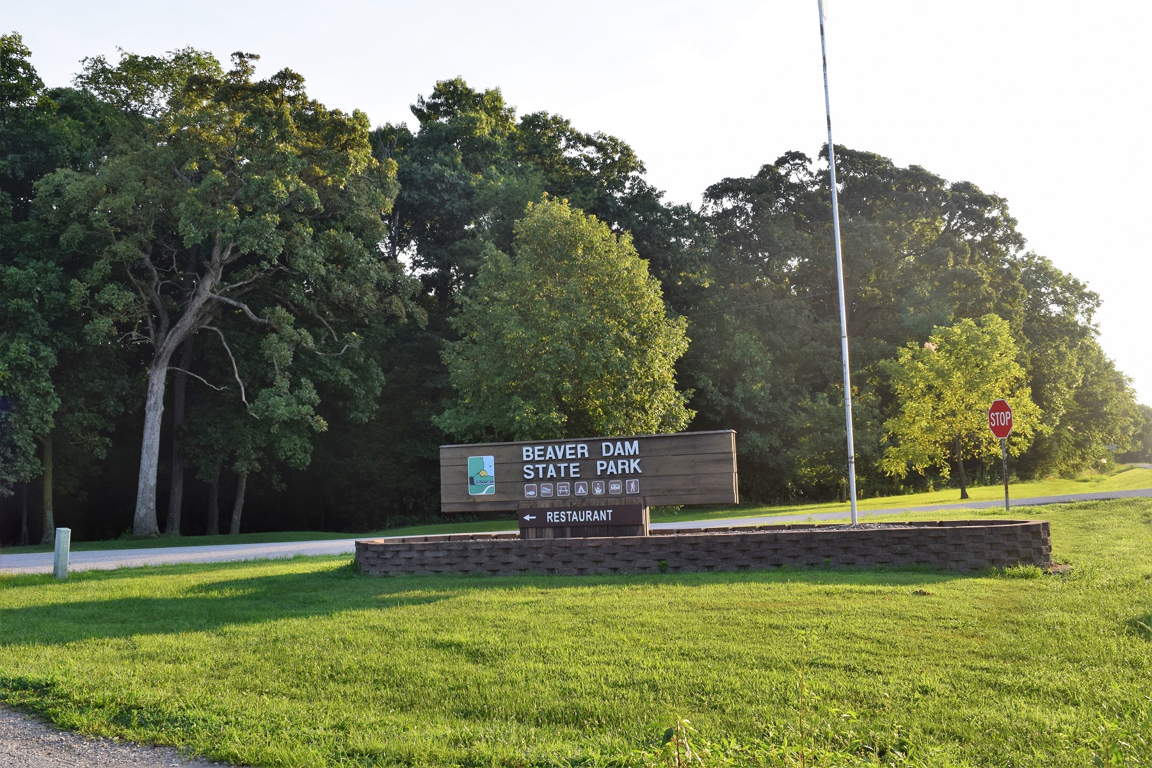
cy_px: 384
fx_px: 1152
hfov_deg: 53.1
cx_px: 576
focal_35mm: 36
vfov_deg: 36.9
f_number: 10
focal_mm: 24
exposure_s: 1/200
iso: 400
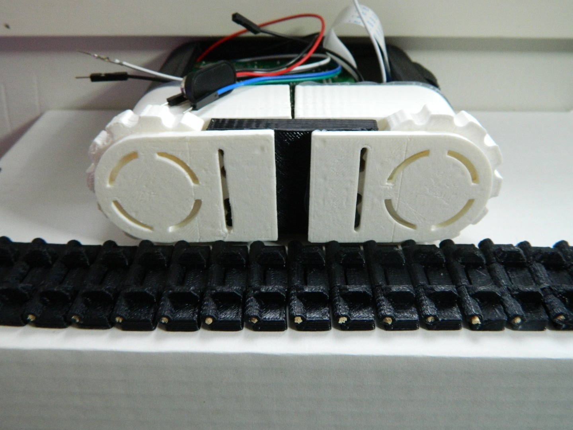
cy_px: 215
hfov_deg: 58.4
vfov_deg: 45.4
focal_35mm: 31
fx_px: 513
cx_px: 286
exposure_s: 1/15
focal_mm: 5.6
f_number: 3.2
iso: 400
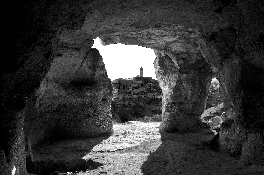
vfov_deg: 39.8
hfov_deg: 57.3
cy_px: 88
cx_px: 132
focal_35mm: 33
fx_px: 241
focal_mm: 22
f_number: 6.3
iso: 250
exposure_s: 1/400
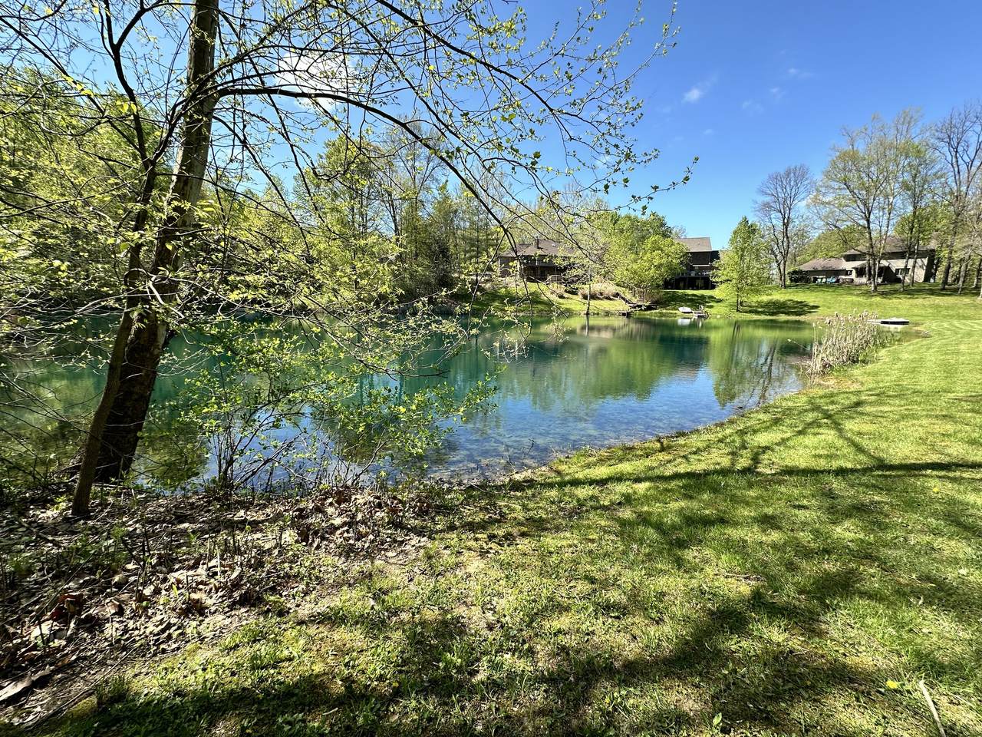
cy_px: 368
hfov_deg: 102.1
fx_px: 397
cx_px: 491
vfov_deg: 85.7
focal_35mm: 14
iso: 40
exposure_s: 1/662
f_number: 2.2
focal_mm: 2.22
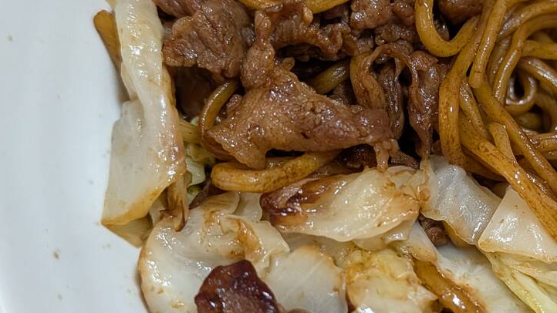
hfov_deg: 35.2
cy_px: 180
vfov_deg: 20.7
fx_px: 857
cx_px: 421
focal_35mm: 58
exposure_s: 1/100
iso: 865
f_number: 1.68
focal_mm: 6.9
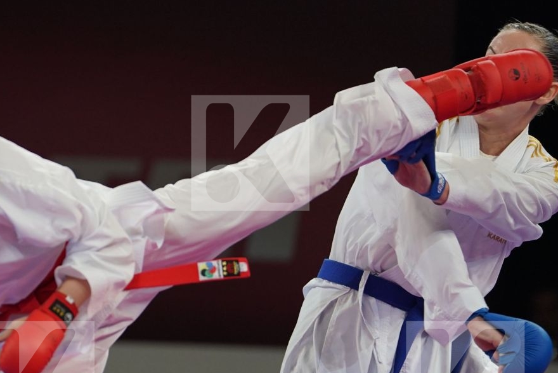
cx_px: 36
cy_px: 153
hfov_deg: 5.0
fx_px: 6340
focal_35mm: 409
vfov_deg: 3.4
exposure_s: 1/1000
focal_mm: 200
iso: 1600
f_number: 2.8
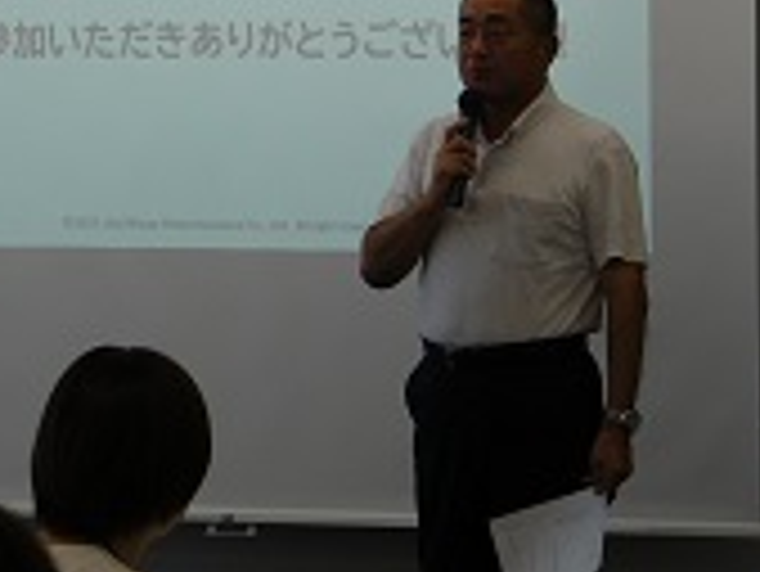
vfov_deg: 5.6
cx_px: 256
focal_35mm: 266
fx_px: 5844
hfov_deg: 7.4
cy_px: 27
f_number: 5
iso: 125
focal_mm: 22.3
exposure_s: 1/80
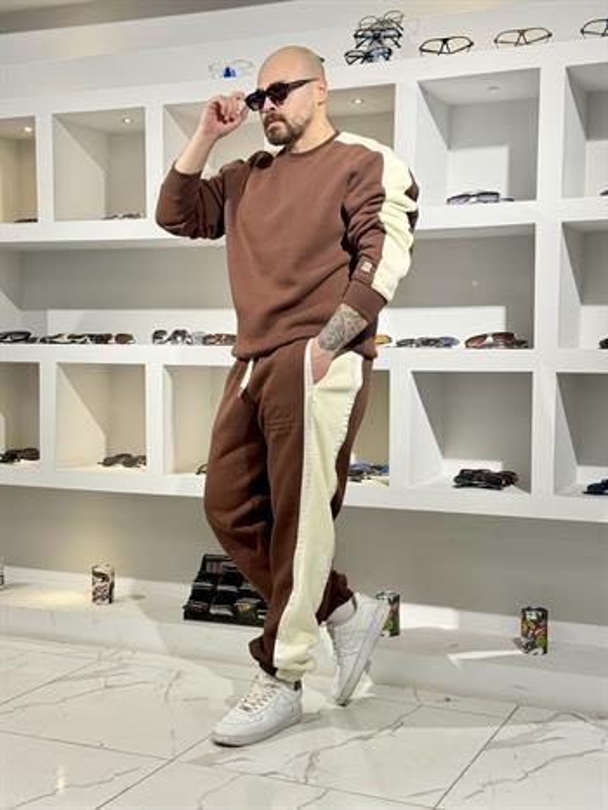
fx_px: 1123
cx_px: 304
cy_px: 405
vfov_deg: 39.6
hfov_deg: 30.3
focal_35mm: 48
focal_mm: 6.76
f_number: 1.78
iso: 80
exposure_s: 1/100
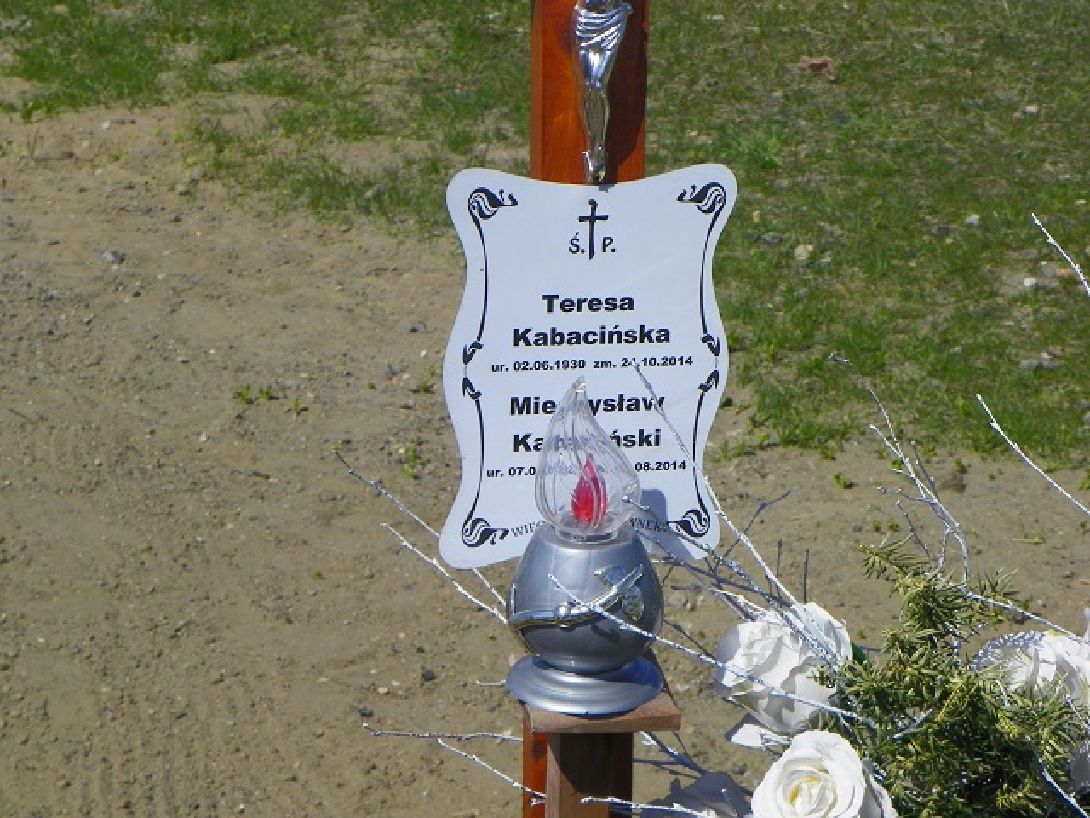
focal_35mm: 114
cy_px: 409
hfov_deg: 17.3
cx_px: 545
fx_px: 3590
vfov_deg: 13.0
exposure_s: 1/400
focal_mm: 20.2
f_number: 5.6
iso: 64
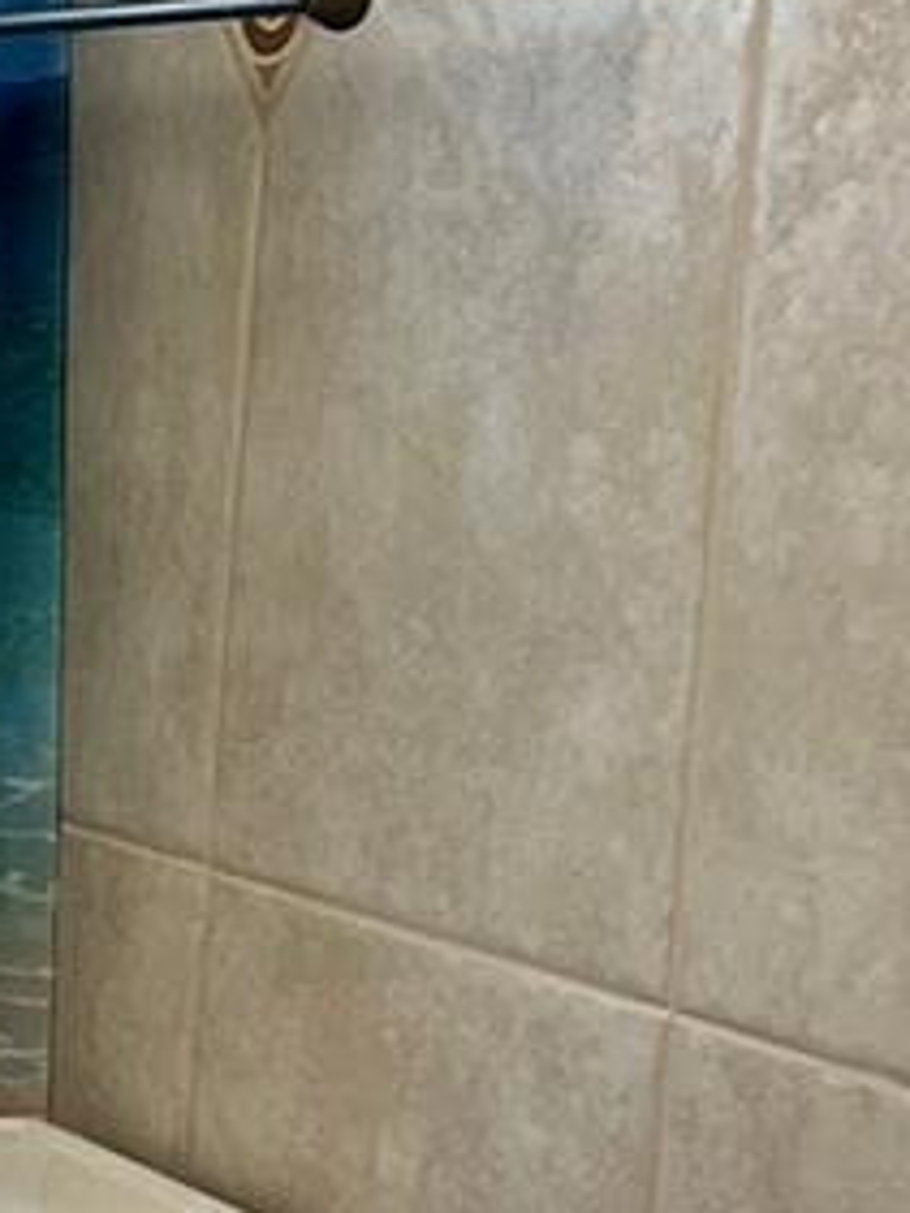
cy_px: 1083
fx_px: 4974
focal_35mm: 142
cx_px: -988
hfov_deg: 9.7
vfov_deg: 13.8
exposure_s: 1/120
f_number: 1.5
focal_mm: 5.7
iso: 64
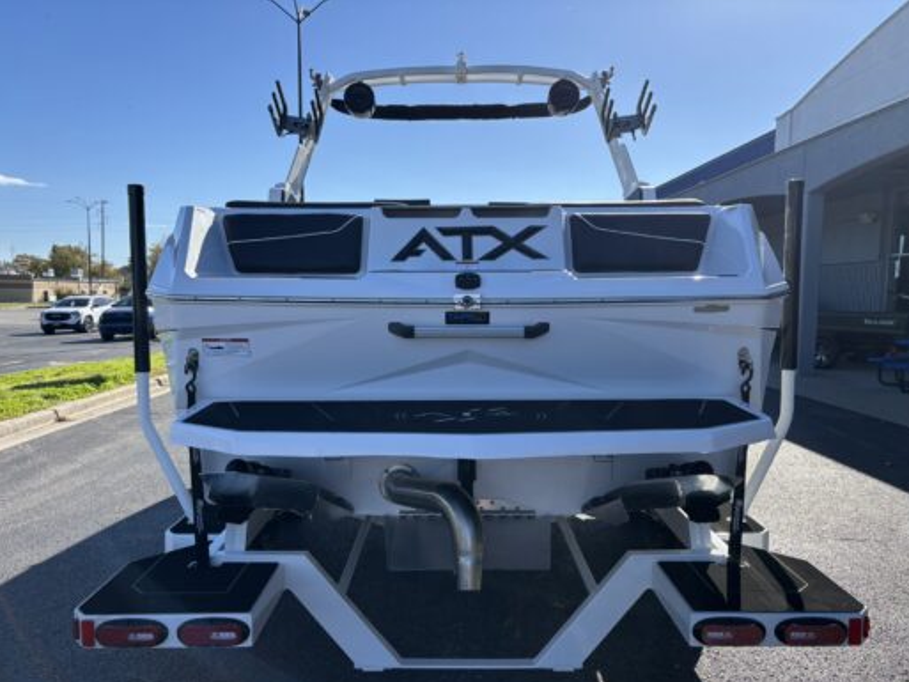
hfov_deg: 65.3
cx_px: 458
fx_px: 709
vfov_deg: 51.4
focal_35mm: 27
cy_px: 353
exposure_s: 1/3021
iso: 50
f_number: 1.6
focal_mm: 5.96
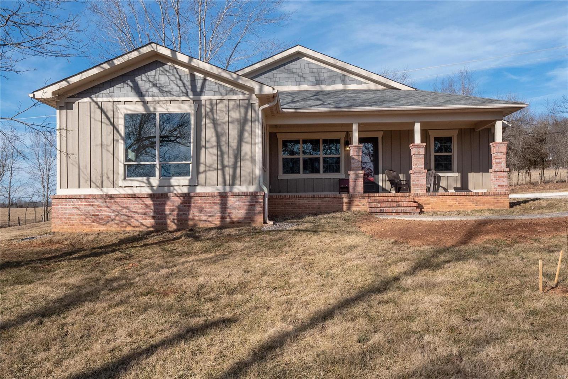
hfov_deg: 53.1
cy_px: 190
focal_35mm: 36
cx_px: 284
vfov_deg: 36.9
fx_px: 568
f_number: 8
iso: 400
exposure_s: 1/800
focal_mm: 18
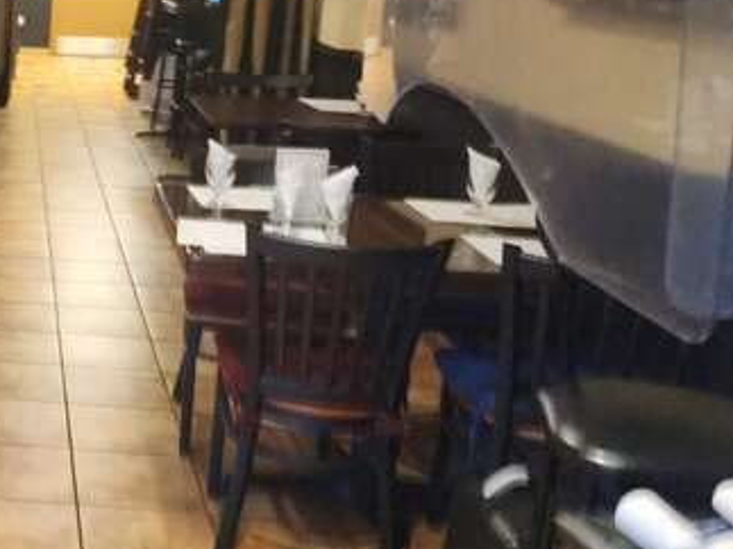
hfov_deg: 29.5
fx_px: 1207
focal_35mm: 57
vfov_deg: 25.5
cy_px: 175
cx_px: -123
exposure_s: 1/40
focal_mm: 5.4
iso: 640
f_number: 1.8
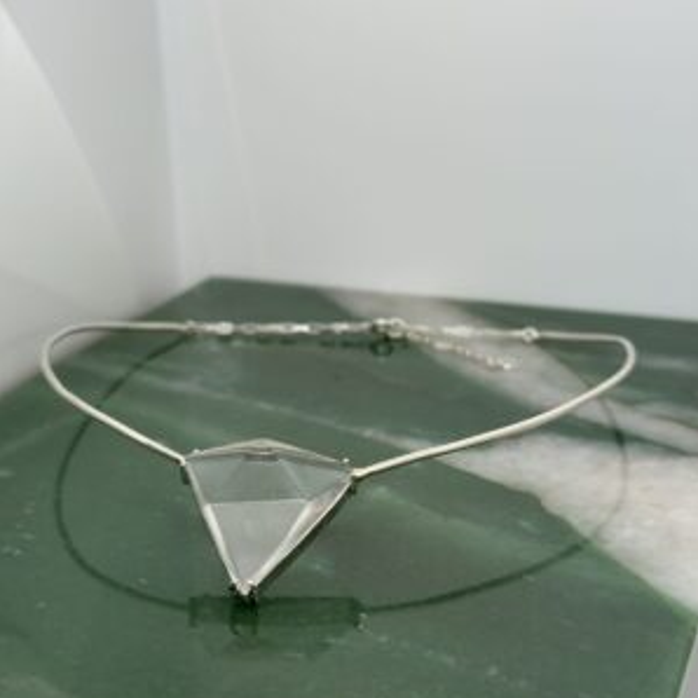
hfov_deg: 30.0
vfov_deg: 30.0
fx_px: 1300
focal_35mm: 57
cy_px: 335
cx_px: 349
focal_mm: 6.86
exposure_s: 1/256
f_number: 1.78
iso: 80
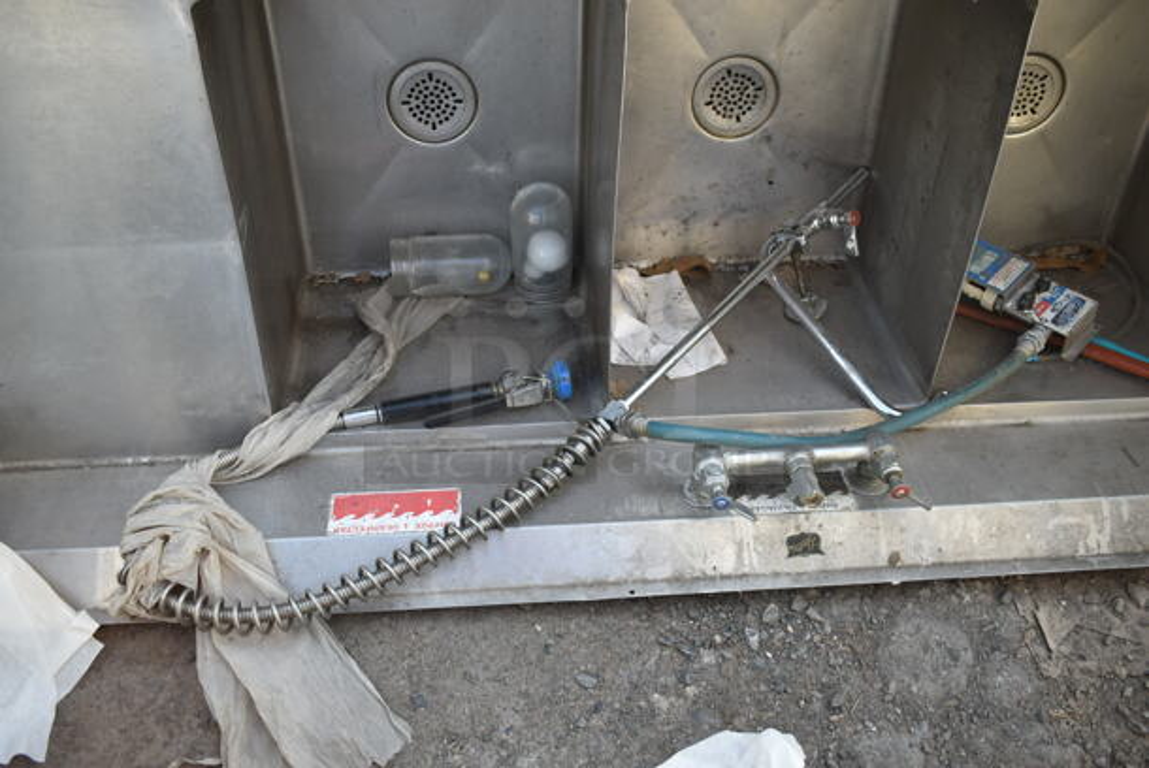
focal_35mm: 34
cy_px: 384
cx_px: 574
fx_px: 1102
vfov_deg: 38.4
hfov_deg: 55.1
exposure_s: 1/125
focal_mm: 23
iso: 140
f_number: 3.8
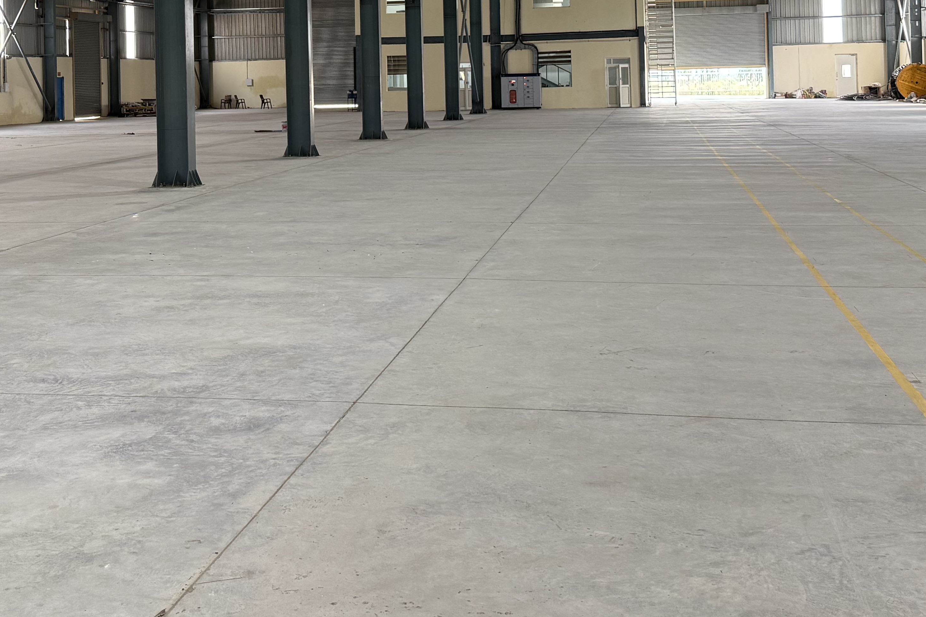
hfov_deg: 40.1
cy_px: 58
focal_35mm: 49
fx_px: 1260
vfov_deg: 26.6
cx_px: 356
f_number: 1.78
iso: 160
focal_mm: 6.76
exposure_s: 1/100
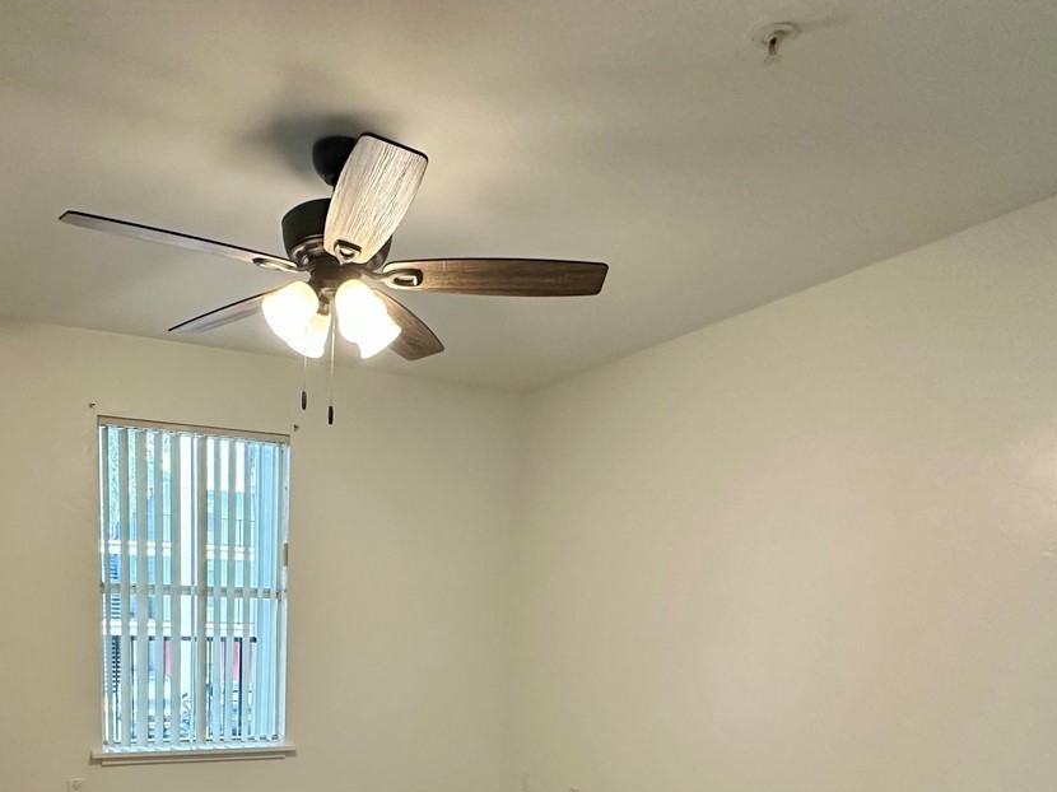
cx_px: 346
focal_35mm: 27
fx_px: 824
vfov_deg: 45.1
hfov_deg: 63.6
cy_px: 754
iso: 250
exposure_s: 1/120
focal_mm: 2.22
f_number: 2.2
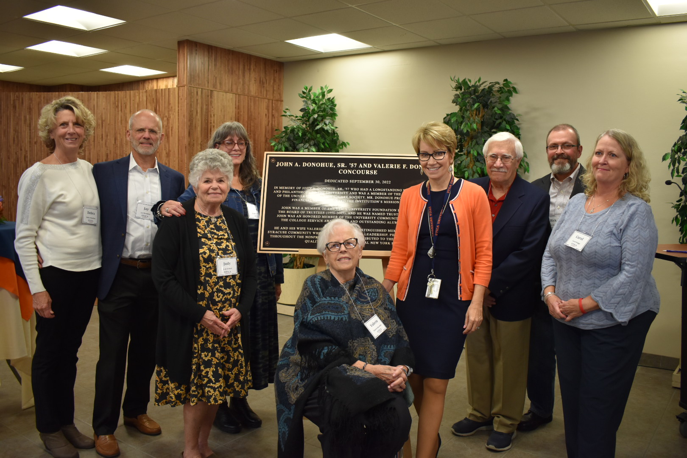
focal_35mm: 30
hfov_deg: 61.9
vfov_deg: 43.6
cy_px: 229
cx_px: 344
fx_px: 572
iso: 640
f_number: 4
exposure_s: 1/60
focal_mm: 20
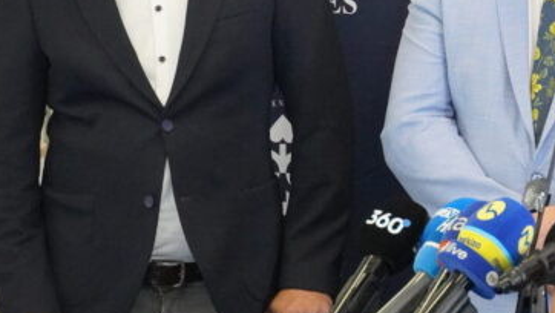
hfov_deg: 6.8
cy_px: -24
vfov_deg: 3.9
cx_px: 704
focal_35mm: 315
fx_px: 4645
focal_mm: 71
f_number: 5.6
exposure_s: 1/100
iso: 6400
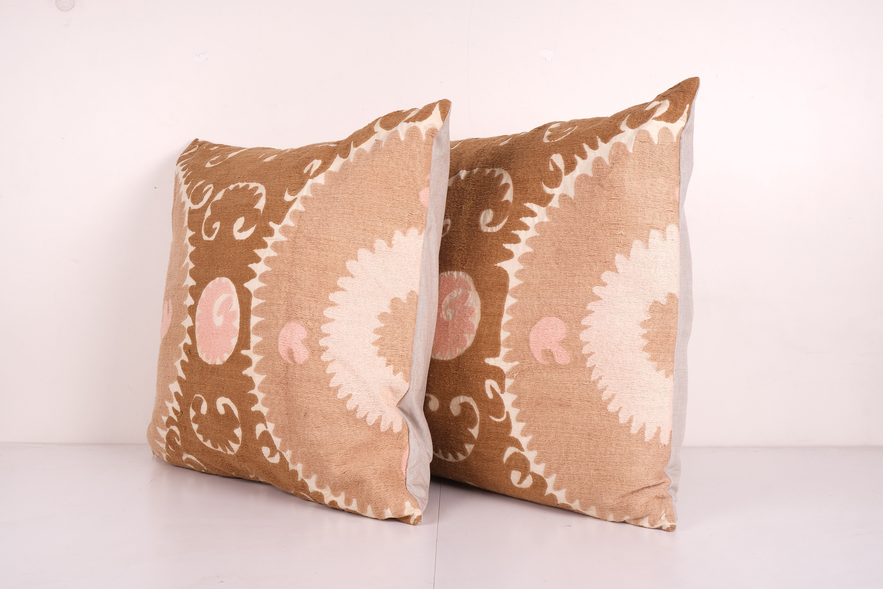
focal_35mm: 42
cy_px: 294
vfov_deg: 31.9
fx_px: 1030
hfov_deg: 46.4
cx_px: 442
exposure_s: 1/160
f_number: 11
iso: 80
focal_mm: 27.7
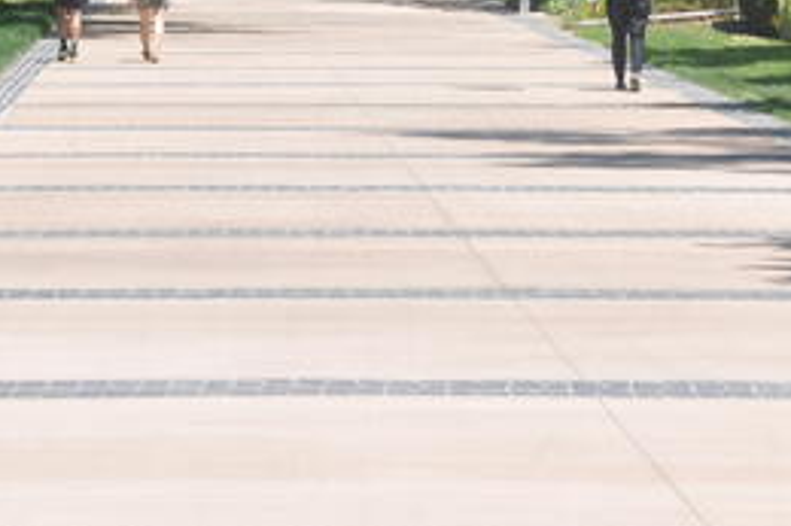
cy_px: -144
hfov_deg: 6.5
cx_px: 330
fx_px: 6970
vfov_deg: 4.3
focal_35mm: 317
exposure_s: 1/320
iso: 200
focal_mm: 75
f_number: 9
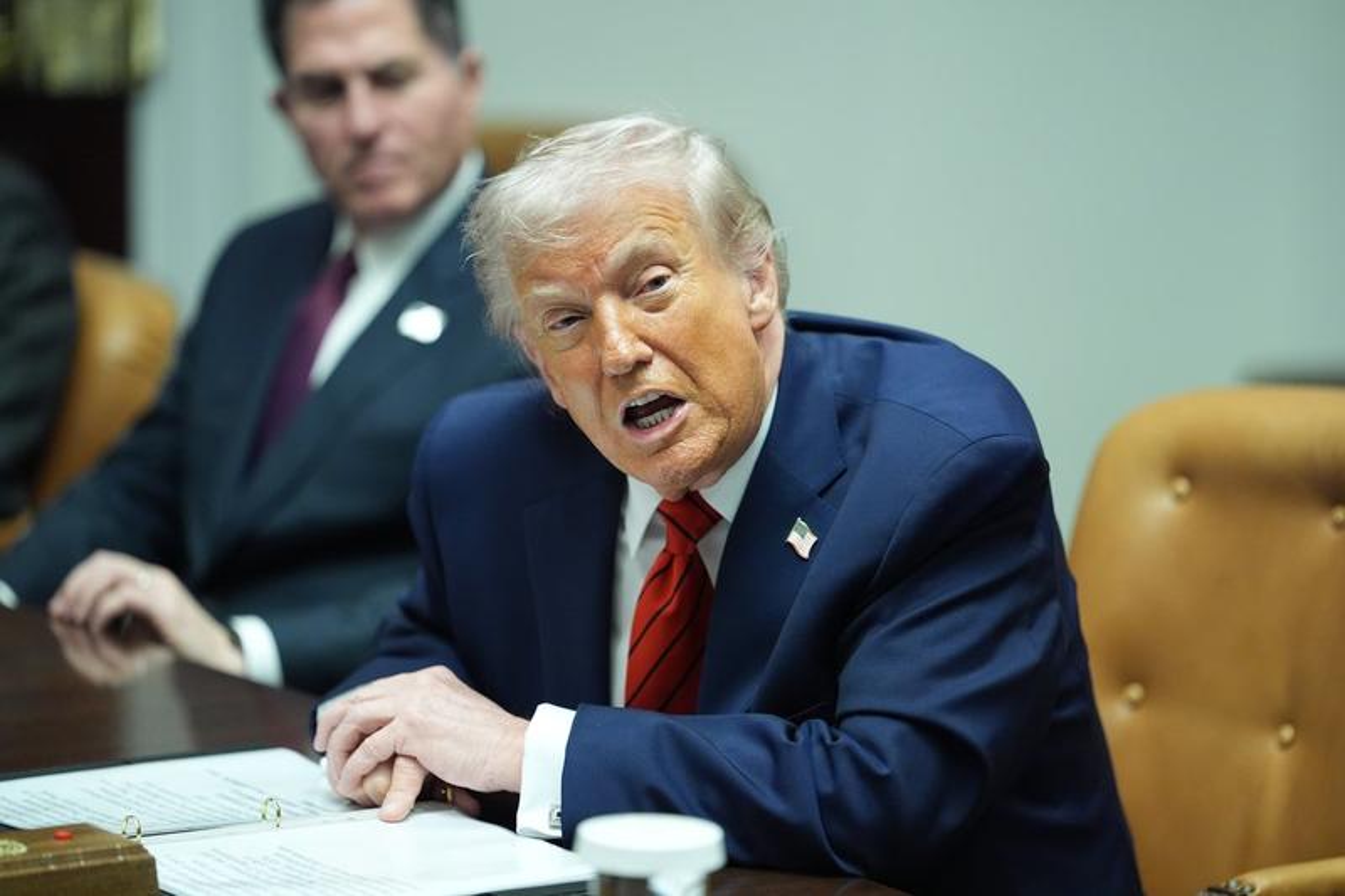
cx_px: 672
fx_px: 5603
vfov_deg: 9.1
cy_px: 448
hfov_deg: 13.7
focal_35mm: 150
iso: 3200
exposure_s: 1/320
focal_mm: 150
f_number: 2
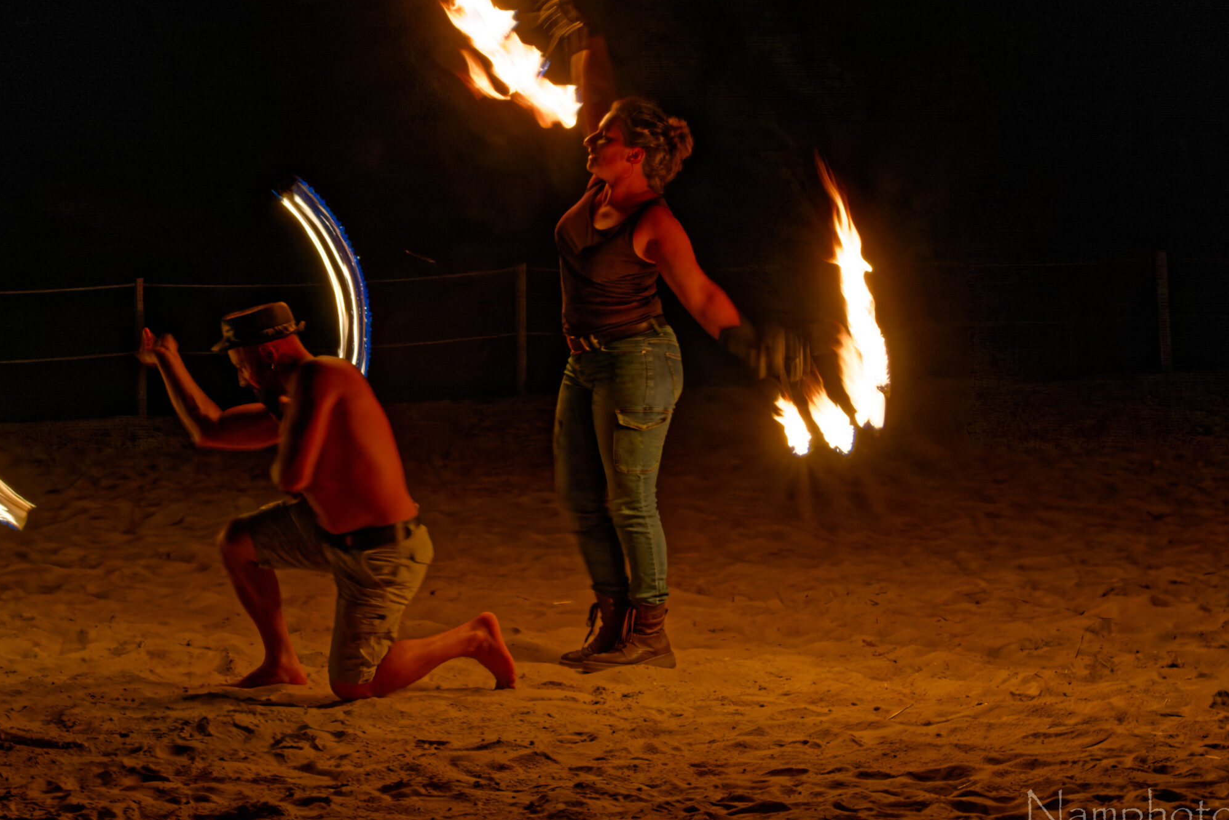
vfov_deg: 14.2
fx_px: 3278
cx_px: 448
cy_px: 320
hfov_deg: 21.2
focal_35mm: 96
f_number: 16
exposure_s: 1/8
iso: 8000
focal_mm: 50
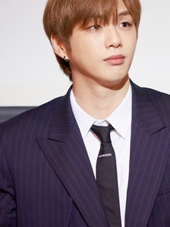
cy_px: 101
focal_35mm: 824
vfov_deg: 2.4
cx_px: 101
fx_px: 5399
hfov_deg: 1.8
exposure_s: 1/160
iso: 12800
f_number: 5.6
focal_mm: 400
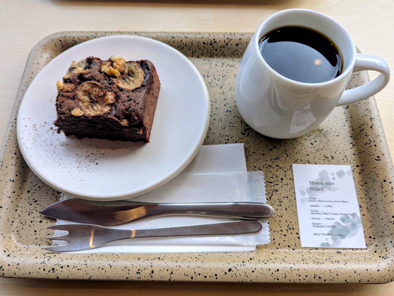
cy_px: 148
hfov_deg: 71.5
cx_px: 197
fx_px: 274
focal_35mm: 24
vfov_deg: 56.9
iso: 50
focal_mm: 6.81
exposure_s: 1/216
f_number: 1.85
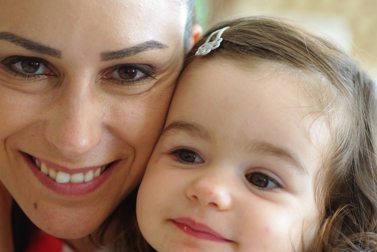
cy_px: 133
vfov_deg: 9.3
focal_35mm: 148
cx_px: 172
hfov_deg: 13.9
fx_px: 1552
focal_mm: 90
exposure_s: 1/125
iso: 800
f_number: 3.5
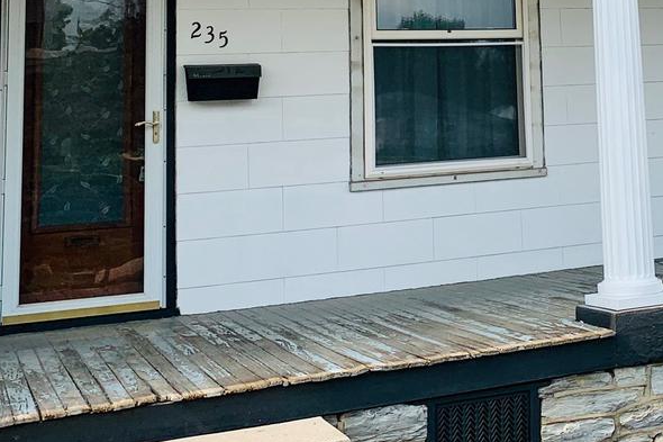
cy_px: -28
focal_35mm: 66
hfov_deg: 28.7
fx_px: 1215
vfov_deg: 19.8
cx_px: 656
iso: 25
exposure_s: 1/2421
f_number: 1.8
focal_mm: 4.25
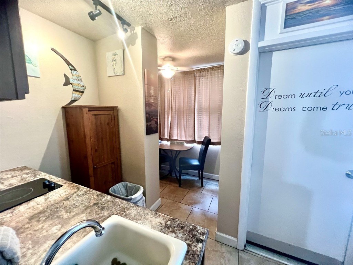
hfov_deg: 106.2
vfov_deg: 89.9
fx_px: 133
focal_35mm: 13
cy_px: 132
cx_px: 176
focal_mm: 1.57
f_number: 1.8
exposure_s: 1/60
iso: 500
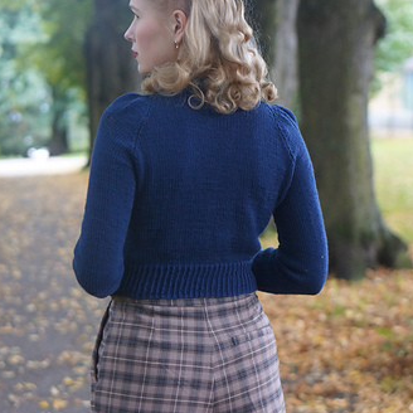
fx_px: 1309
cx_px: 206
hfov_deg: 17.9
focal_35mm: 97
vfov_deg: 17.9
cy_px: 171
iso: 1600
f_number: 2.2
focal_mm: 50
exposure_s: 1/160
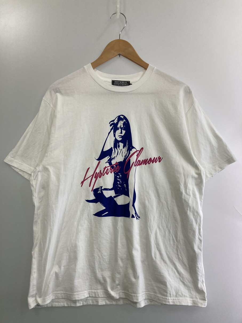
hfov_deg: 49.7
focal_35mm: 28
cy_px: 162
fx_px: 261
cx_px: 121
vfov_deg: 63.5
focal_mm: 3.99
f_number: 1.8
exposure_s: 1/100
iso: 80
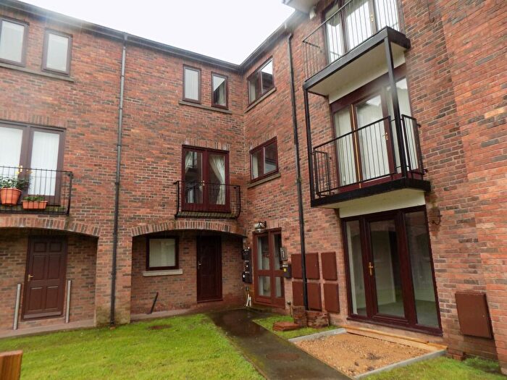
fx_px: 337
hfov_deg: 73.9
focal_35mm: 23
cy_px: 190
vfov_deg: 58.9
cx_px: 254
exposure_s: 1/125
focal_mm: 4
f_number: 3.1
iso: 80
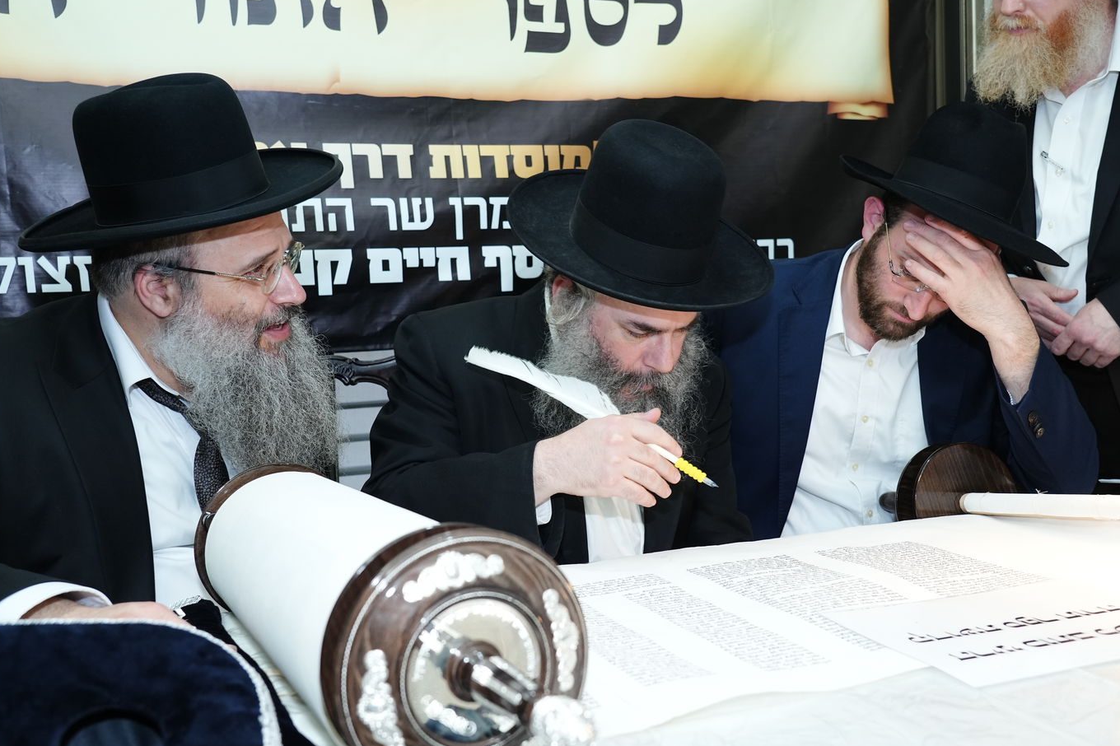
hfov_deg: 54.4
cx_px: 565
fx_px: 1089
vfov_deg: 37.8
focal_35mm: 35
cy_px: 364
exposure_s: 1/125
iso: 2000
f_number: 5.6
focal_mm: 34
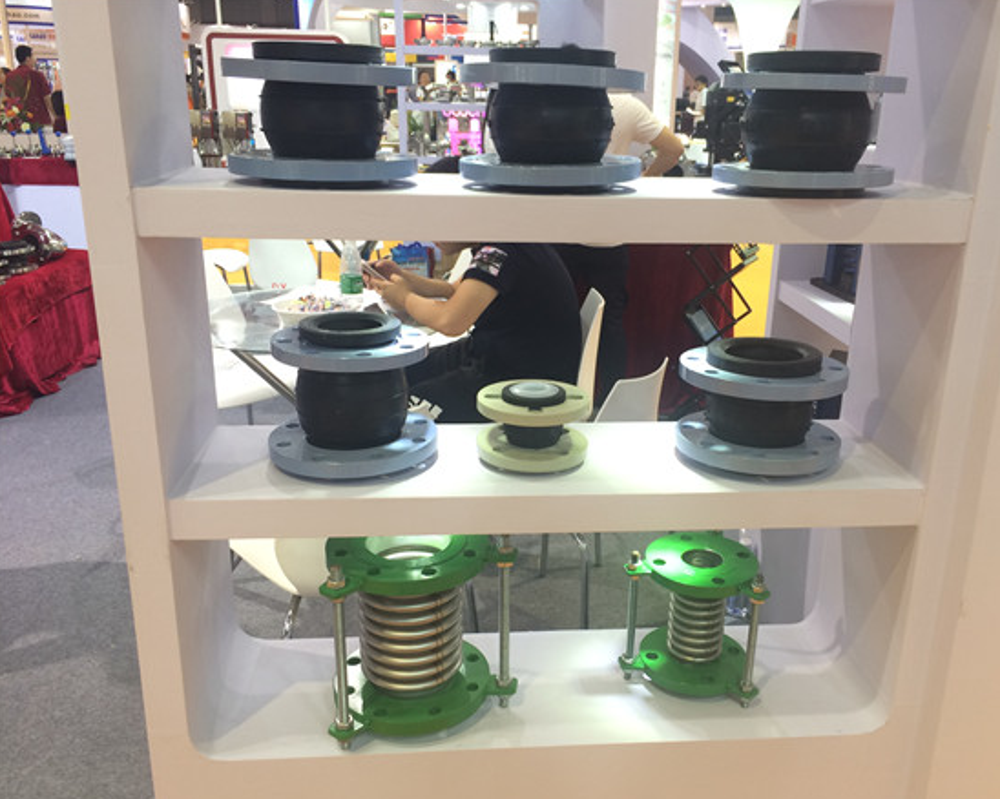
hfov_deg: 57.1
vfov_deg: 47.1
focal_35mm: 31
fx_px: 917
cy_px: 403
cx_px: 542
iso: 50
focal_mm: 4.15
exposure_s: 1/30
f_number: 2.2
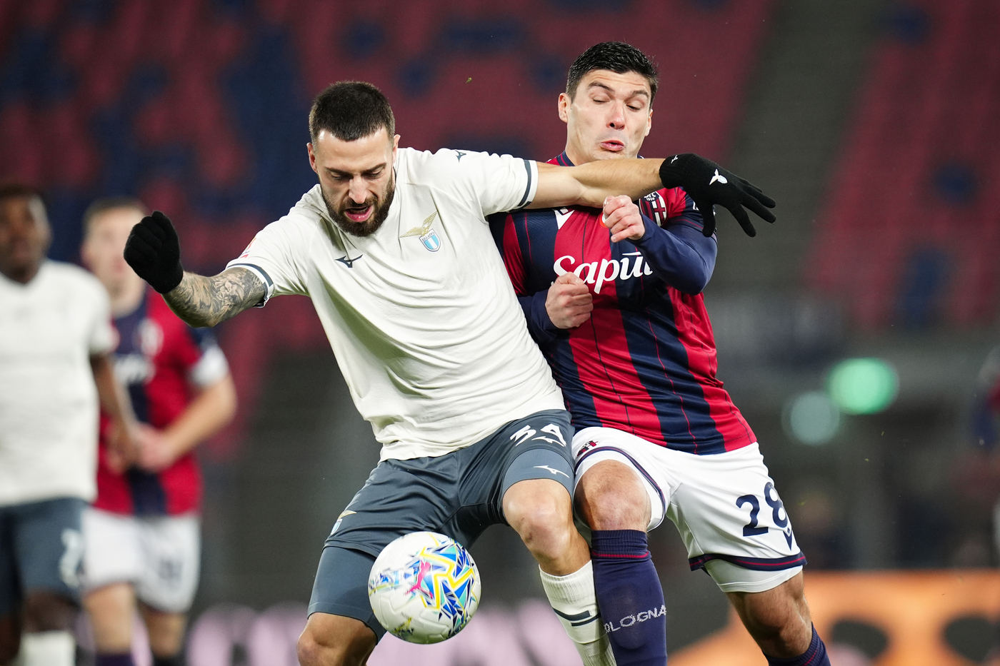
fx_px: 11109
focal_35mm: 400
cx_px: 500
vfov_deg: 3.4
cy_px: 333
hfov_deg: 5.2
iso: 2500
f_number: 3.2
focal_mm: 400
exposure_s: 1/1600
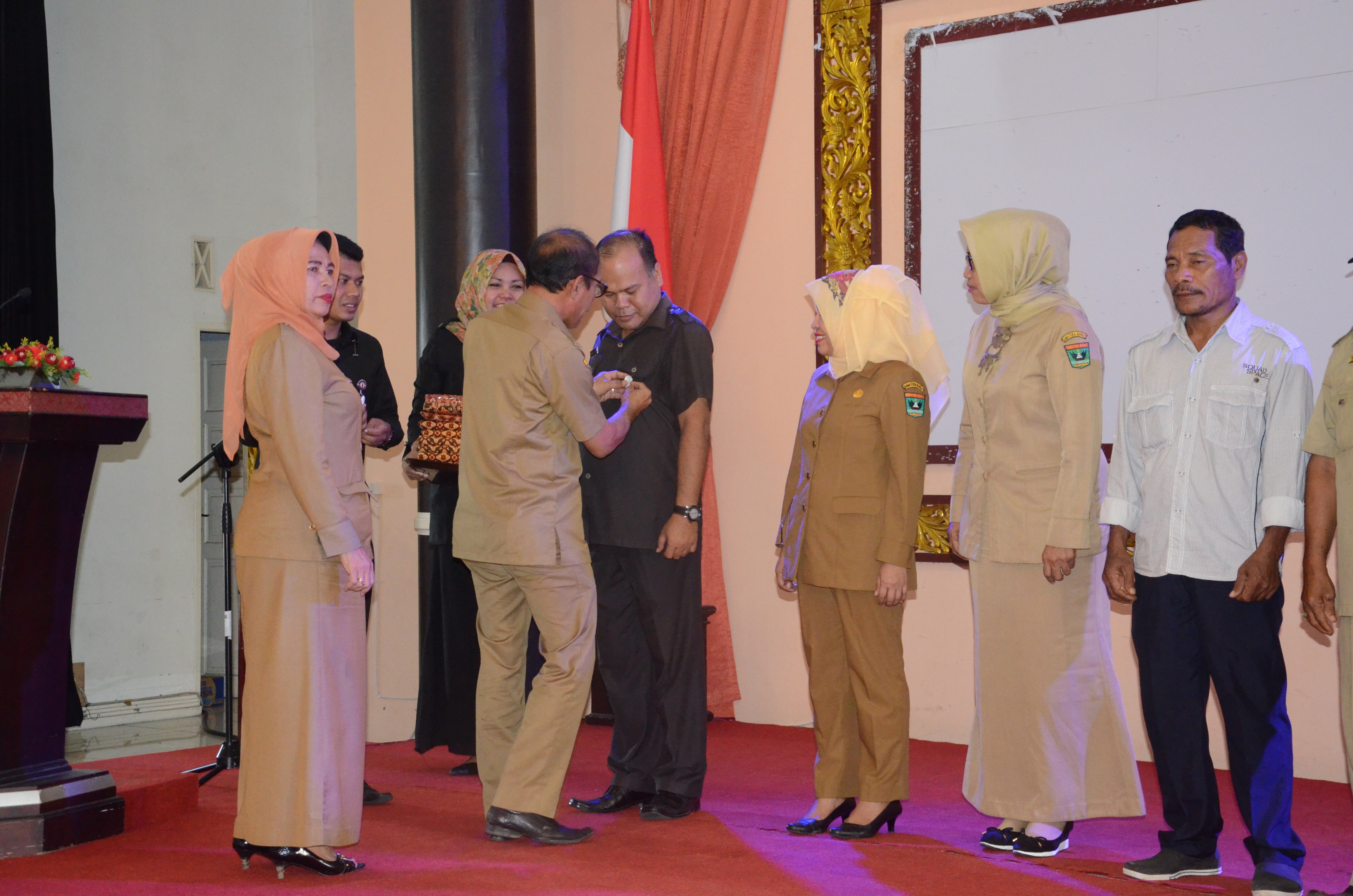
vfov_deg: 22.5
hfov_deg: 33.5
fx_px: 2250
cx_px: 676
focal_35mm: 60
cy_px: 448
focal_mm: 40
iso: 3200
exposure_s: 1/60
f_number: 7.1
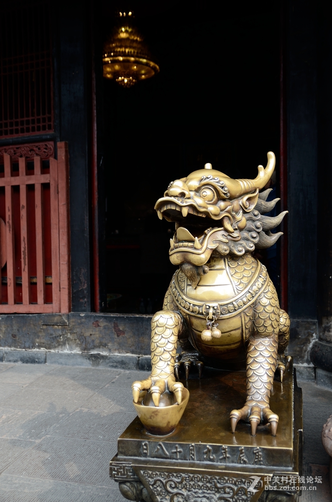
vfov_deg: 53.2
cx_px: 166
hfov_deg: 36.7
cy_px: 251
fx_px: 501
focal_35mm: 36
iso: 100
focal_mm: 24
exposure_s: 1/320
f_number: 2.8
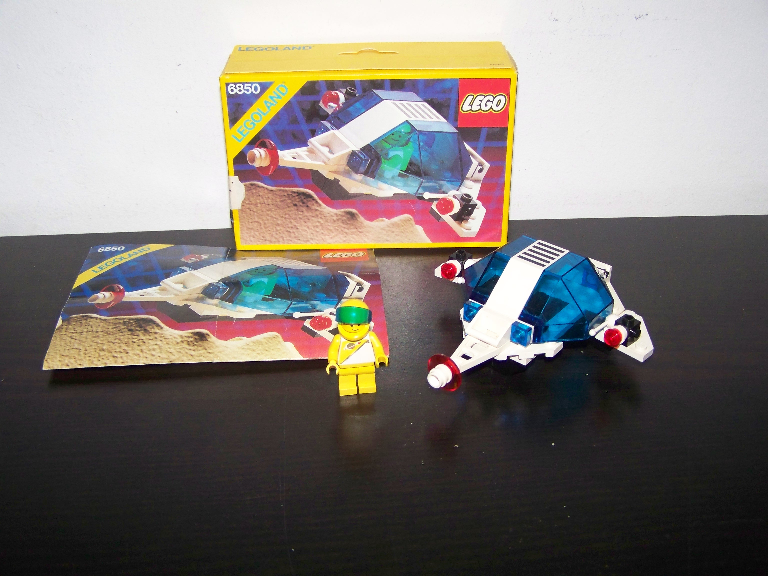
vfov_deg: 37.7
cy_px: 288
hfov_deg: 49.0
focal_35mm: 38
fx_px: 843
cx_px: 384
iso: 200
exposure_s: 1/30
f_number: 2.8
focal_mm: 6.3
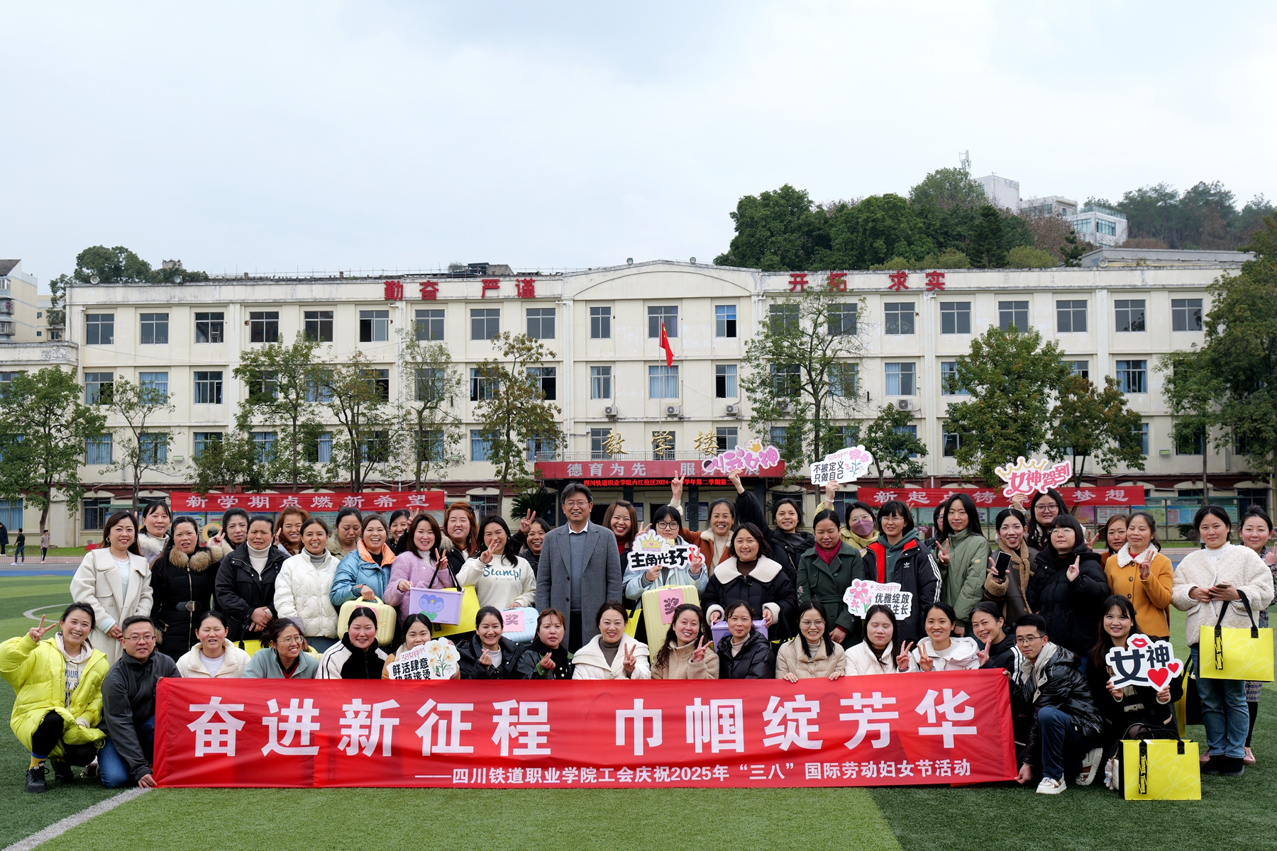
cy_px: 426
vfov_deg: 29.2
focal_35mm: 46
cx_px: 638
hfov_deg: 42.7
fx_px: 1632
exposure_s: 1/125
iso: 320
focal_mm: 46
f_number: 8
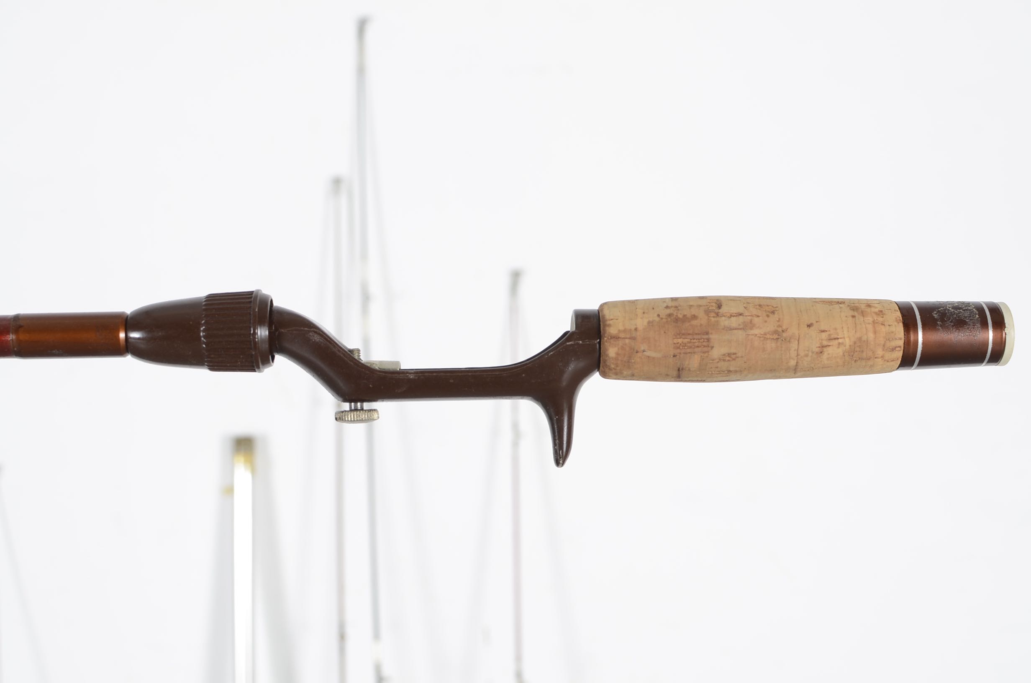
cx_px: 516
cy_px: 342
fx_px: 1500
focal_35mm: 52
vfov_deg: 25.6
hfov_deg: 37.9
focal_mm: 35
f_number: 5.6
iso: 100
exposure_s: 1/125
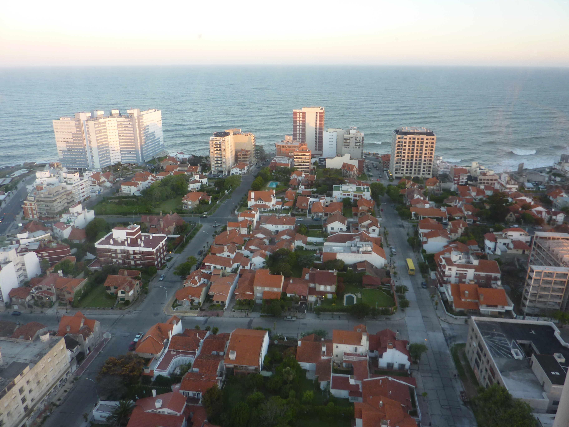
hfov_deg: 69.4
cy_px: 214
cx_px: 284
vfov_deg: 54.9
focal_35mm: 25
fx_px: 411
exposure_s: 1/30
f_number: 3.3
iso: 80
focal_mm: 4.1
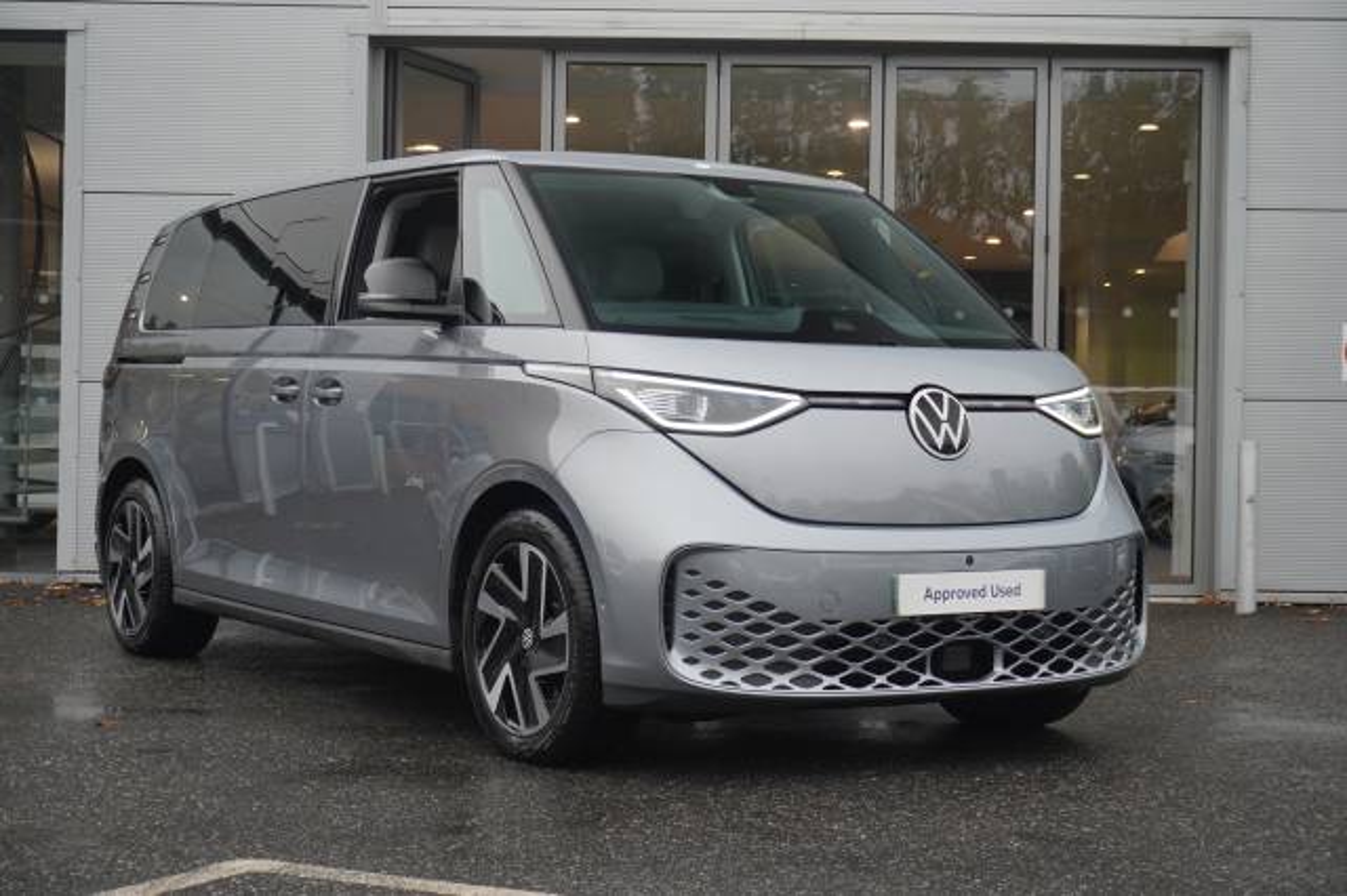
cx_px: 674
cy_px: 448
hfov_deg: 35.1
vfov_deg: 23.8
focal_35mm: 57
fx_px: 2132
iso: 500
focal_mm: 38
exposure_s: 1/200
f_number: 5.6
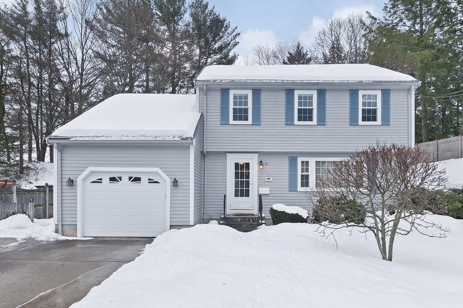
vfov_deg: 53.0
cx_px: 232
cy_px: 154
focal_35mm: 24
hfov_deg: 73.8
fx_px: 308
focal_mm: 16
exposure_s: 1/100
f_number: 8
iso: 400
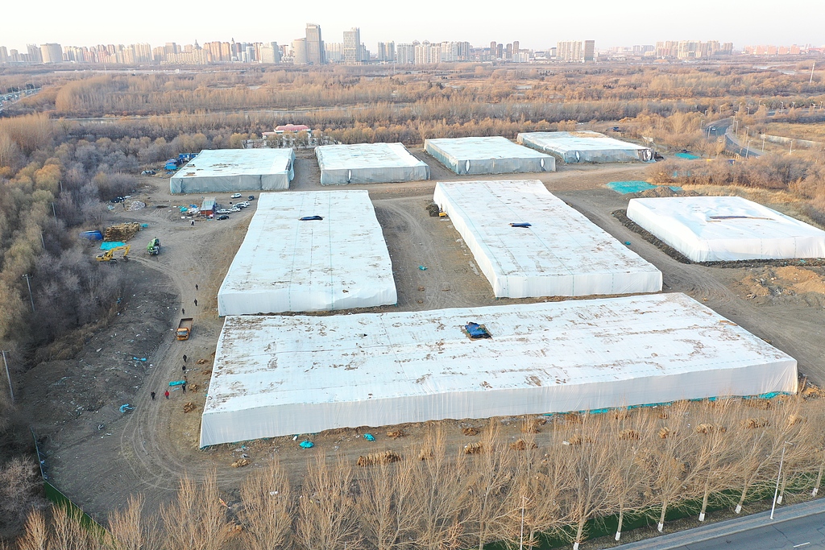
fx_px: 642
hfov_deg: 65.5
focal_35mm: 28
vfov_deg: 46.4
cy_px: 275
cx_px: 412
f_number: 4
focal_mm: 10.26
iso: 100
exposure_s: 1/80
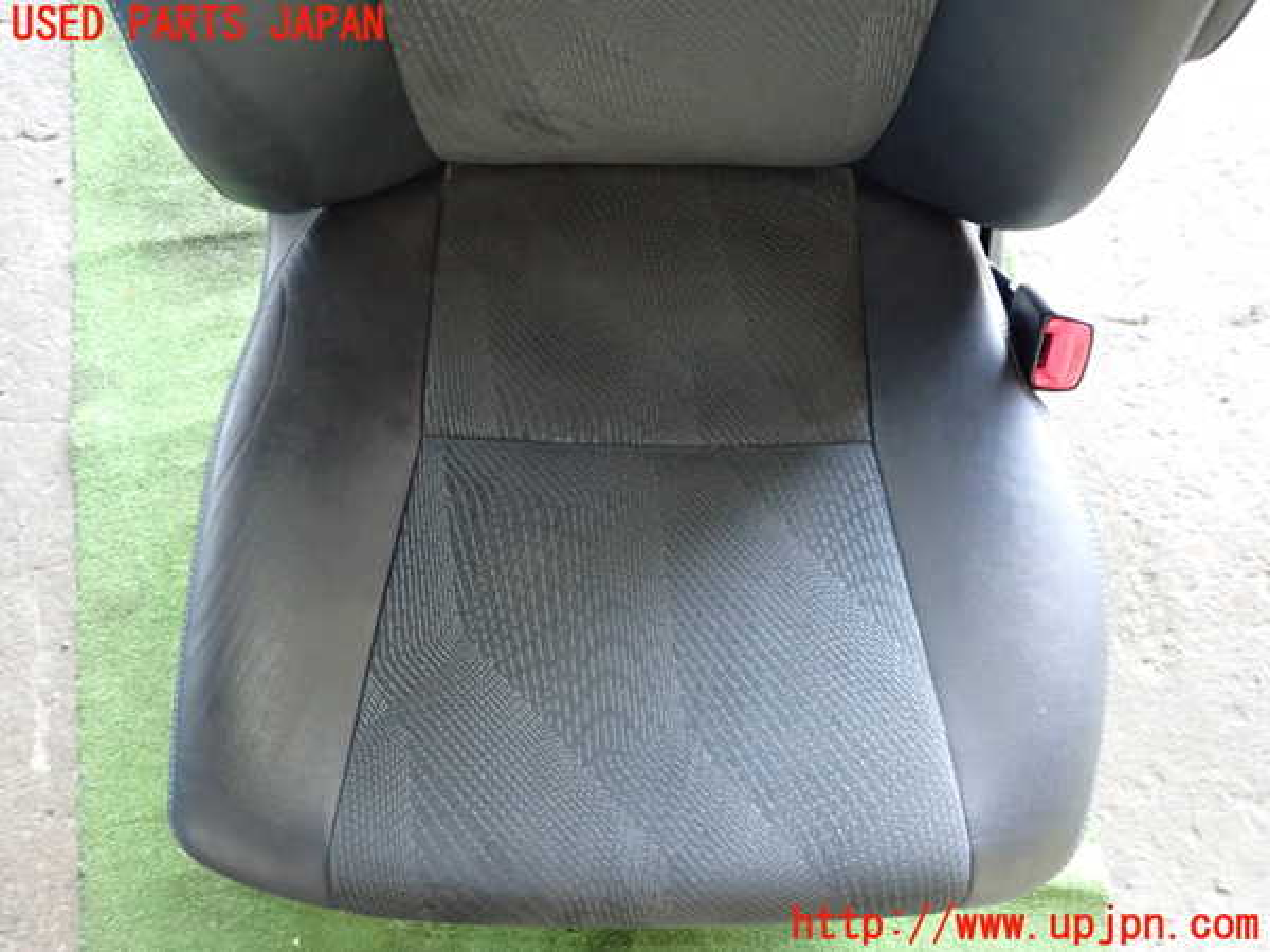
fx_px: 917
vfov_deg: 54.9
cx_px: 635
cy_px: 476
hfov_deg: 69.4
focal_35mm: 25
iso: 800
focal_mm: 4.5
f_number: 2
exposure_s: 1/30
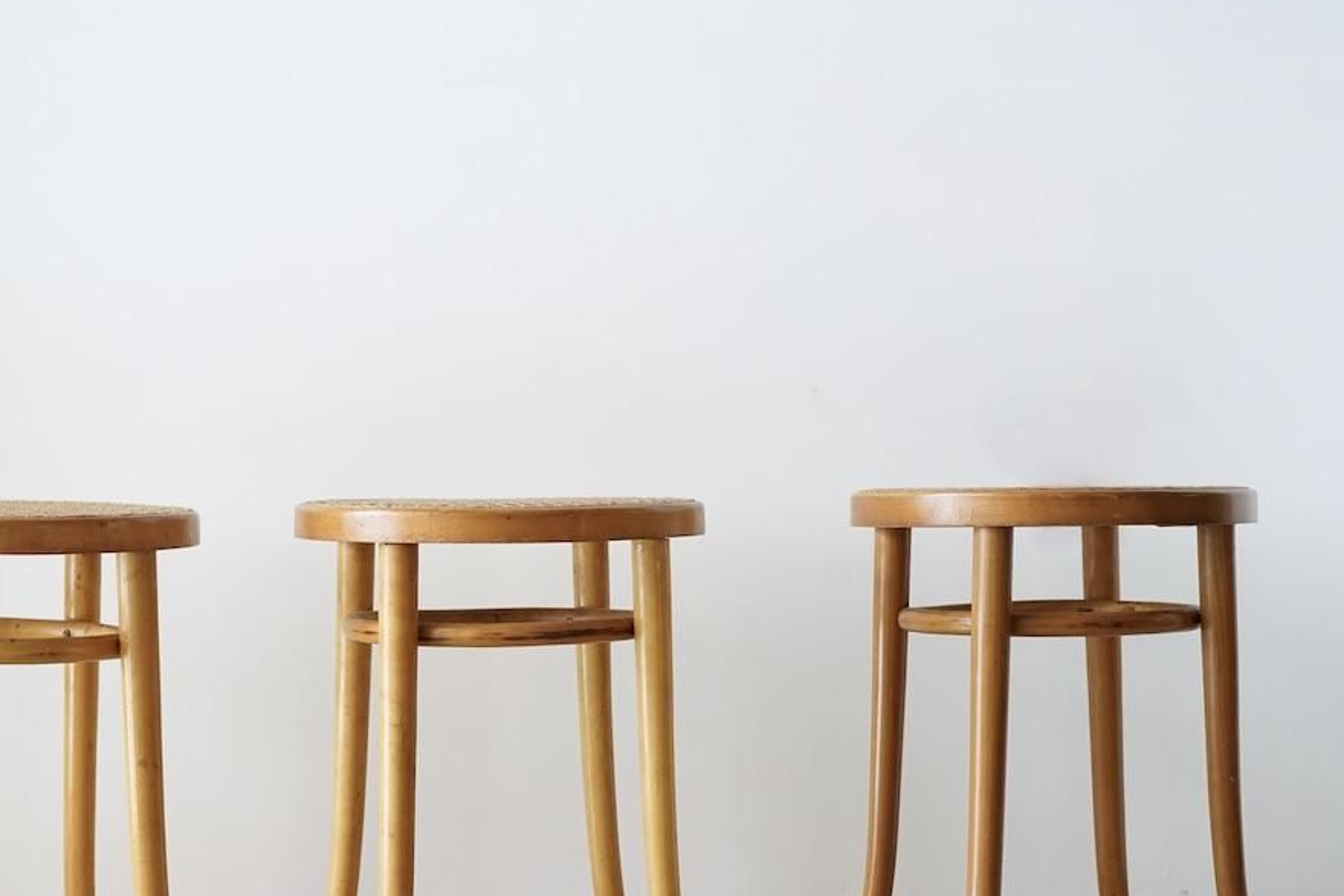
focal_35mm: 75
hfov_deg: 26.9
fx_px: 2800
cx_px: 512
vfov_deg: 18.2
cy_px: 521
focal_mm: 55
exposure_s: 1/80
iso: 1000
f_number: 3.5
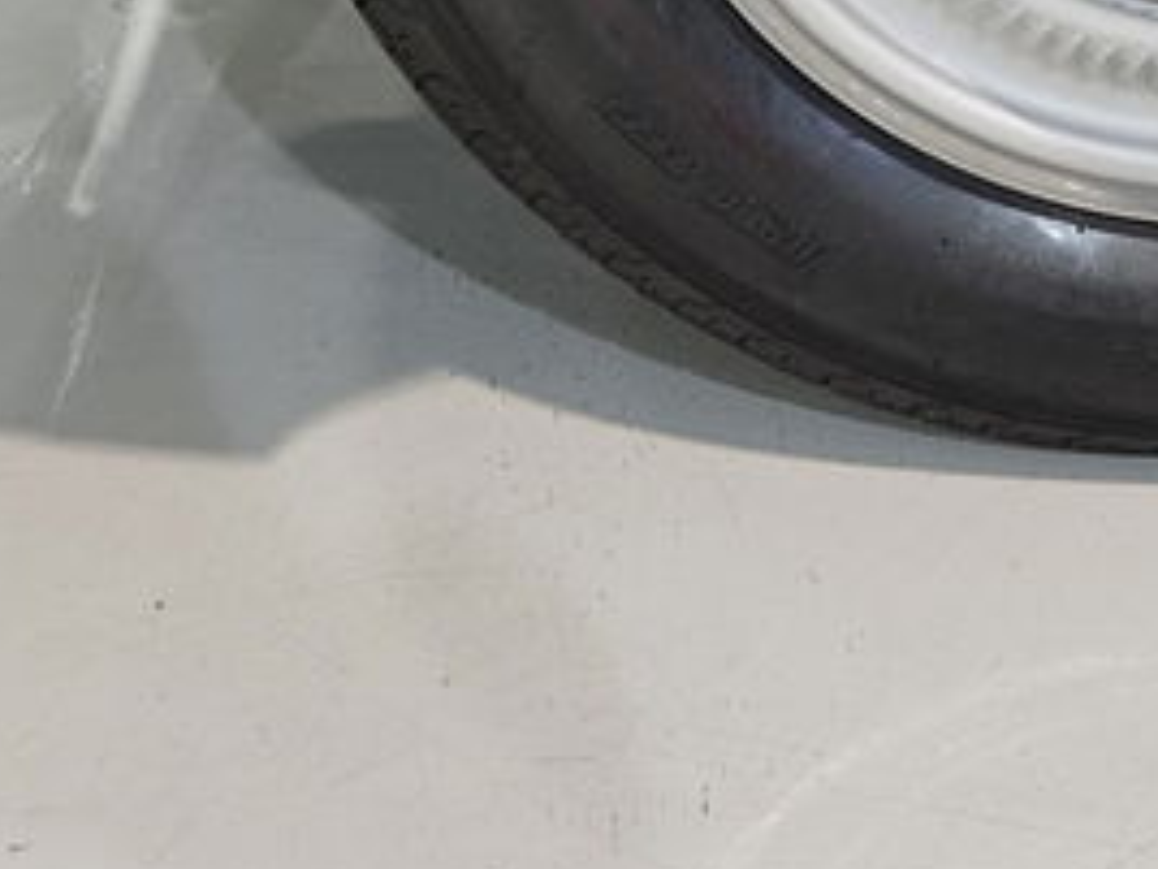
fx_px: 2208
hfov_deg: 27.4
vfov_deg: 20.6
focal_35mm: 66
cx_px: 1210
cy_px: -212
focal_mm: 5.4
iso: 640
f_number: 1.8
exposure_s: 1/60
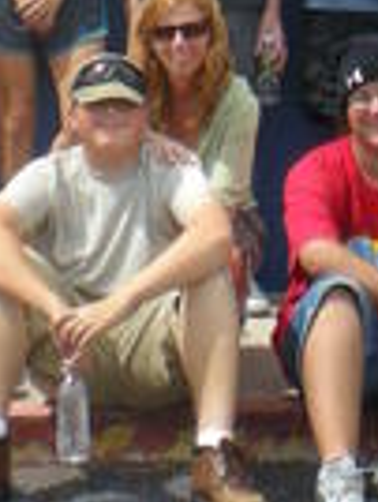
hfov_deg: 8.2
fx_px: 2627
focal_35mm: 181
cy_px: -453
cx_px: -41
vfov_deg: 10.2
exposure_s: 1/251
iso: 64
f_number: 4.6
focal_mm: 6.3
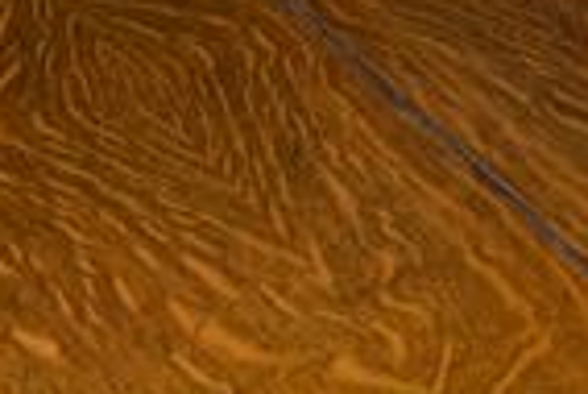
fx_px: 1995
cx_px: 128
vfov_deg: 11.3
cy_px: 234
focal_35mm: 122
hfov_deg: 16.7
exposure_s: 1/125
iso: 800
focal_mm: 18
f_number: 5.6
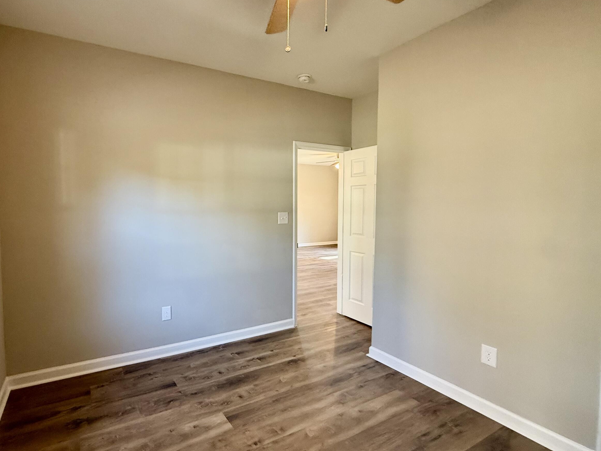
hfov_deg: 86.1
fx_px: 313
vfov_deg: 71.6
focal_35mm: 18
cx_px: 226
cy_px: 221
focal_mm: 2.22
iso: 250
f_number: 2.2
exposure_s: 1/60
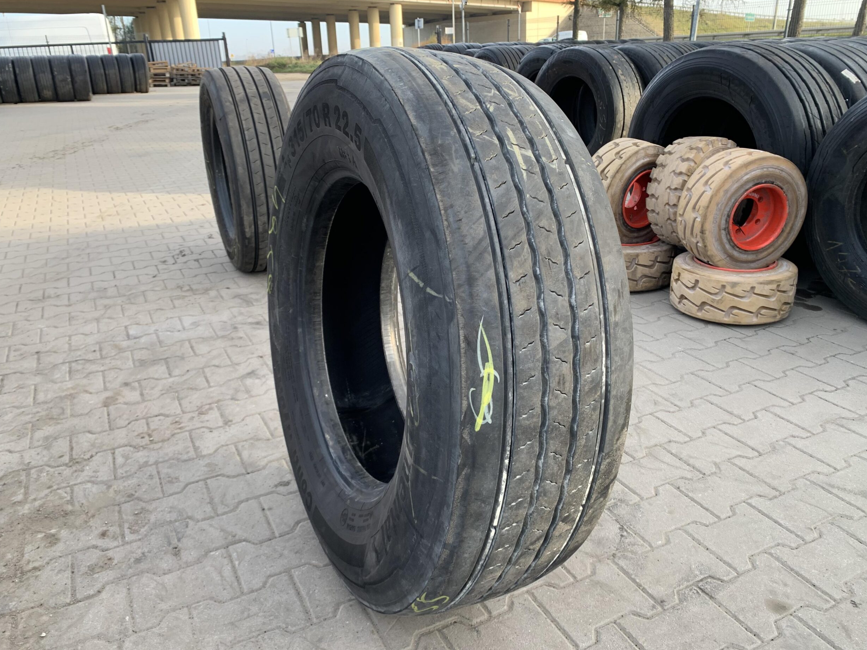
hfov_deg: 65.3
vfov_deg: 51.4
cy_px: 333
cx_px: 445
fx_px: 676
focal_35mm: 27
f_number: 1.8
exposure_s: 1/144
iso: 25
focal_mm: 4.25
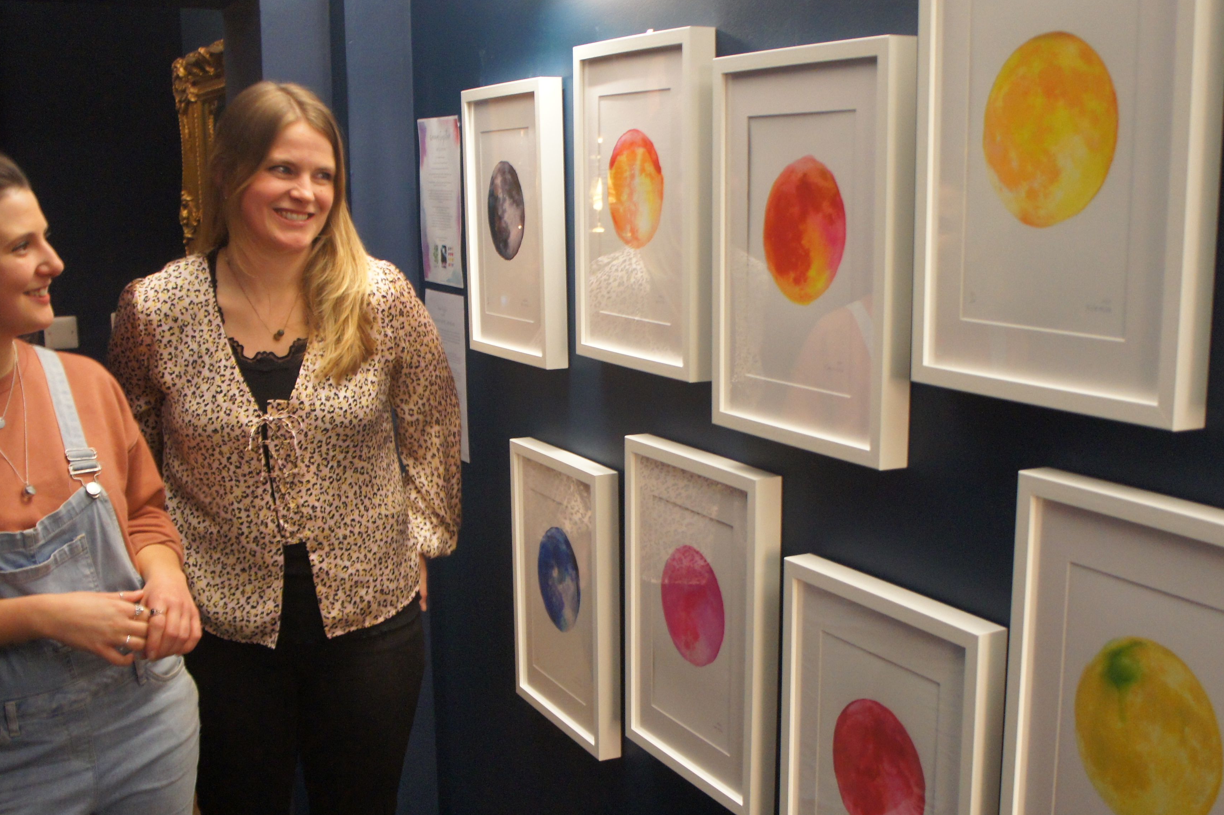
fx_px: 1359
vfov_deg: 33.3
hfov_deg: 48.5
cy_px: 464
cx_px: 615
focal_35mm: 40
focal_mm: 20
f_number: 4
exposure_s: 1/10
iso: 1600
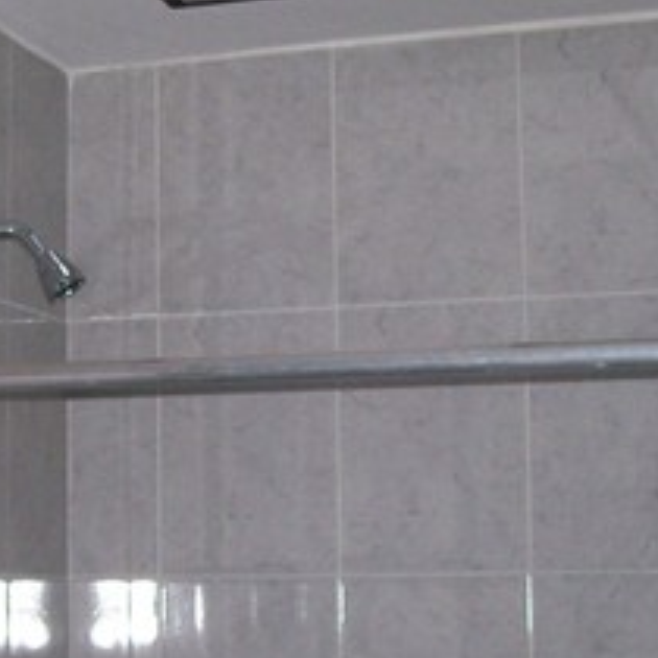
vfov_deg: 17.9
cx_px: 132
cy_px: 398
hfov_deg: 17.8
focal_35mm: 97
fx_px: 2086
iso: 80
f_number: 2.7
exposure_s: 1/64
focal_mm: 6
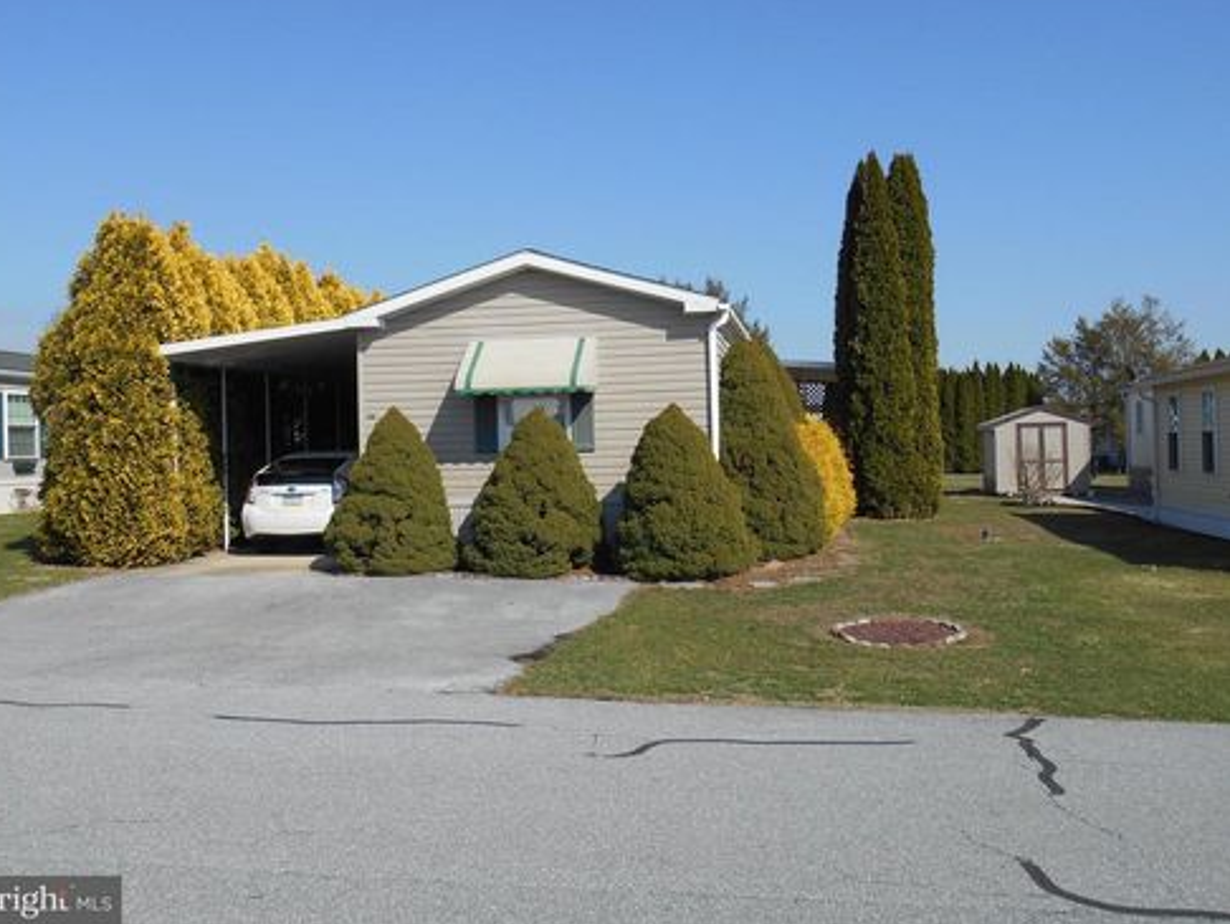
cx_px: 600
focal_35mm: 36
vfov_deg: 39.7
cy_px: 452
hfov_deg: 51.3
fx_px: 1280
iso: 80
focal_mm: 6.3
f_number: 3.7
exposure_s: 1/1000
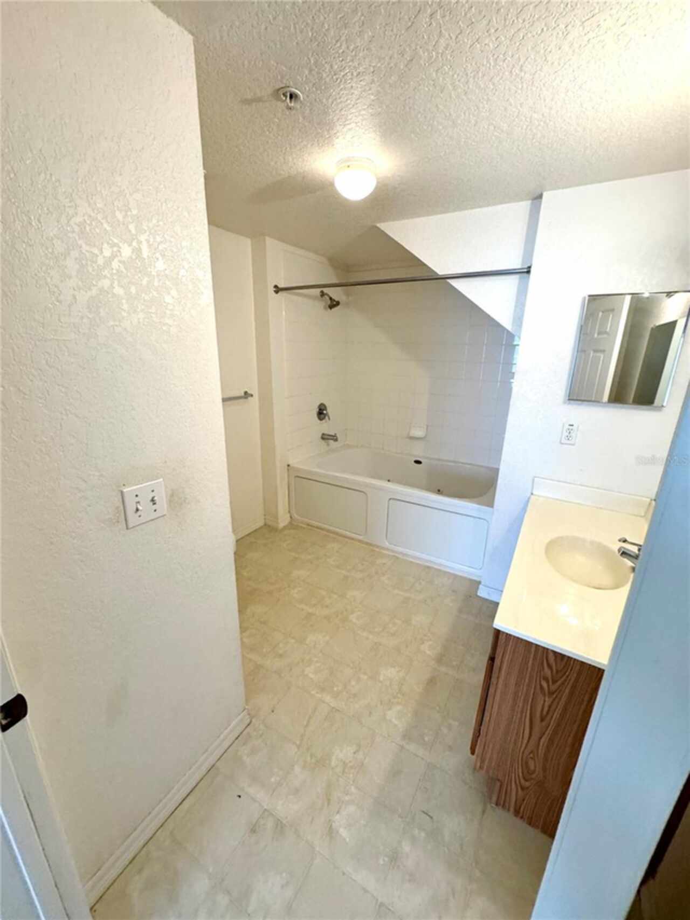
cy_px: 460
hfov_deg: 85.7
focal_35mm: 14
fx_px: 372
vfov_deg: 102.1
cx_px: 345
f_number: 2.2
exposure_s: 1/120
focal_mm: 2.22
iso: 320
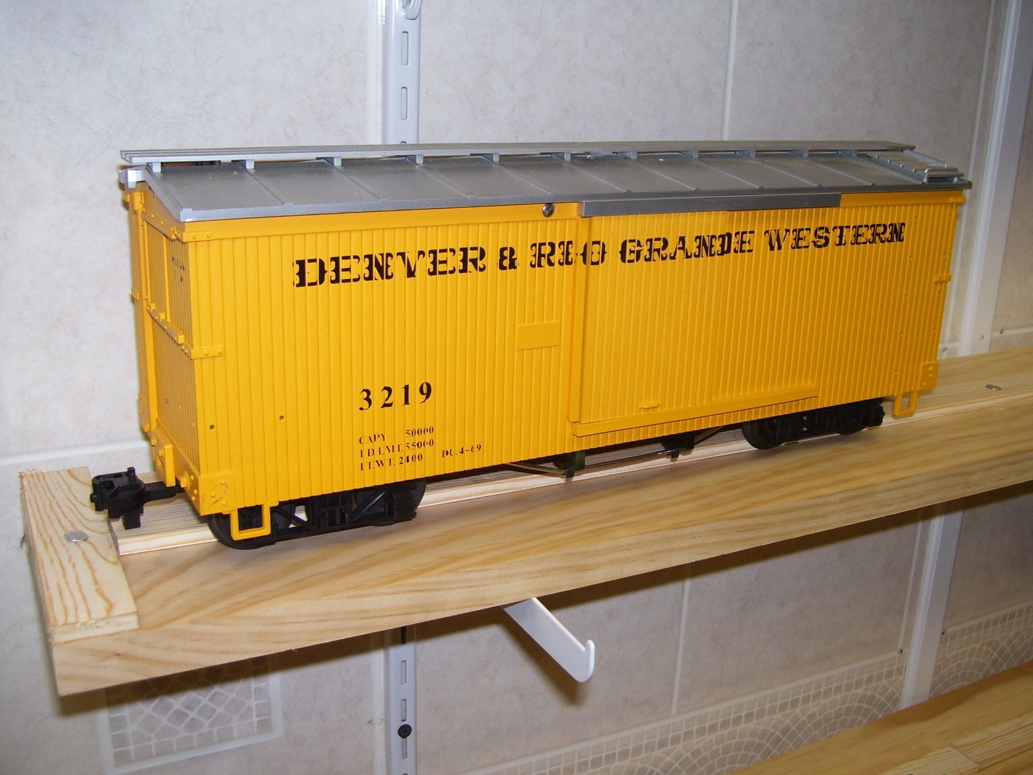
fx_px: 1104
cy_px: 388
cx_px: 516
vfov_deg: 38.7
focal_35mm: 37
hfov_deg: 50.1
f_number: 2.7
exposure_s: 1/60
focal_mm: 6
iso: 80
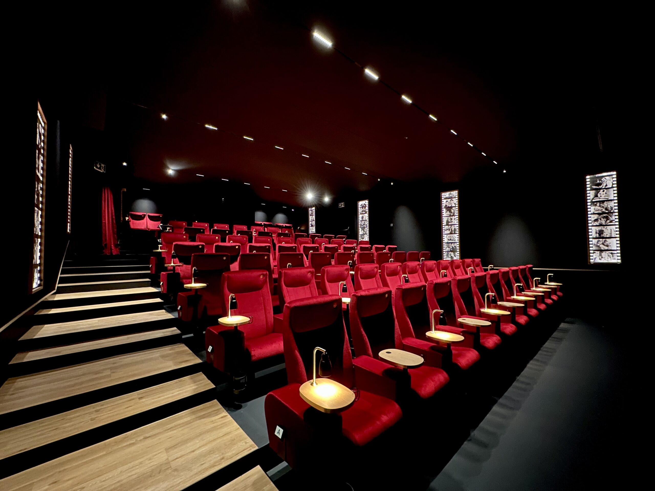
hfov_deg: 102.1
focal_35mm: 14
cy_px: 246
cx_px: 328
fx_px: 265
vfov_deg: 85.7
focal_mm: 2.22
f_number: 2.2
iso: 1250
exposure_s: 1/8
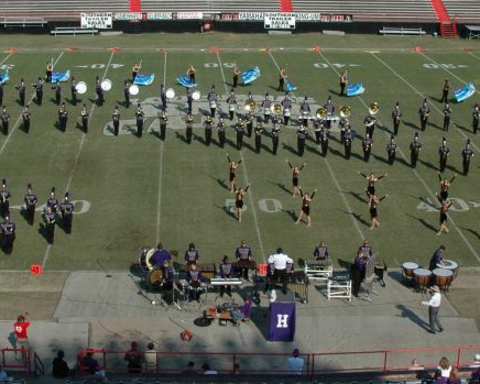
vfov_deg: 23.1
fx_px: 938
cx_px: 214
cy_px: 139
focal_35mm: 66
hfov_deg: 28.7
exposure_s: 1/400
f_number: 10
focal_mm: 20
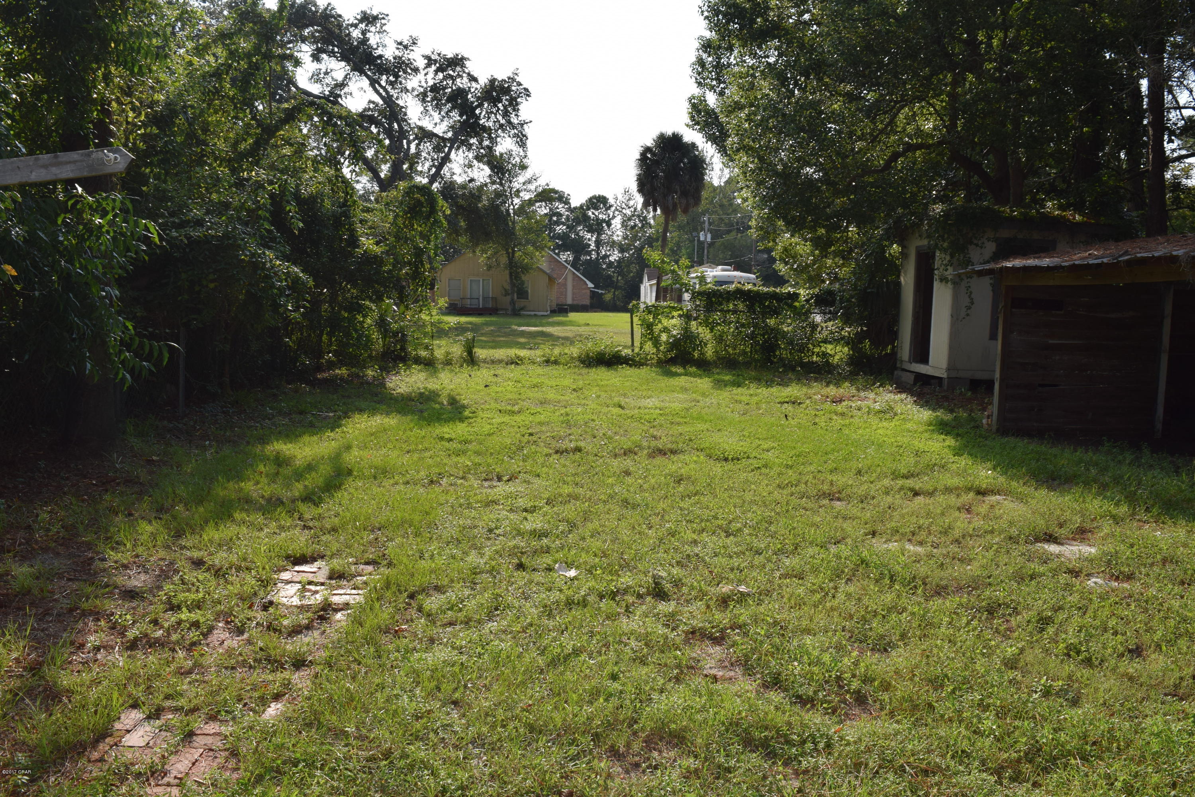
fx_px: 896
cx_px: 598
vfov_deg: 47.9
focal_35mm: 27
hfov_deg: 67.4
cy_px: 398
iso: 100
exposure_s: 1/200
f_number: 10
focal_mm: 18
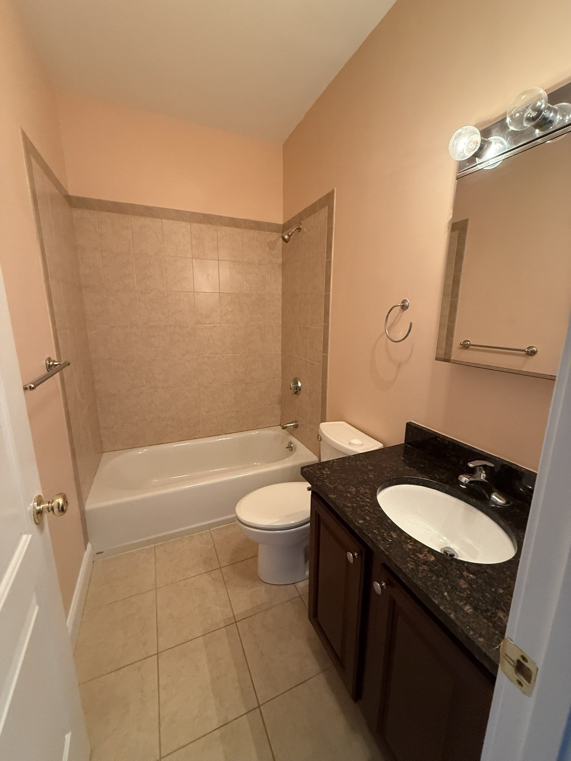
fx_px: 308
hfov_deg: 85.7
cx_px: 286
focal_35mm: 14
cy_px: 380
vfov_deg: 102.1
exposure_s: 1/60
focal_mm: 2.22
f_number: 2.2
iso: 500
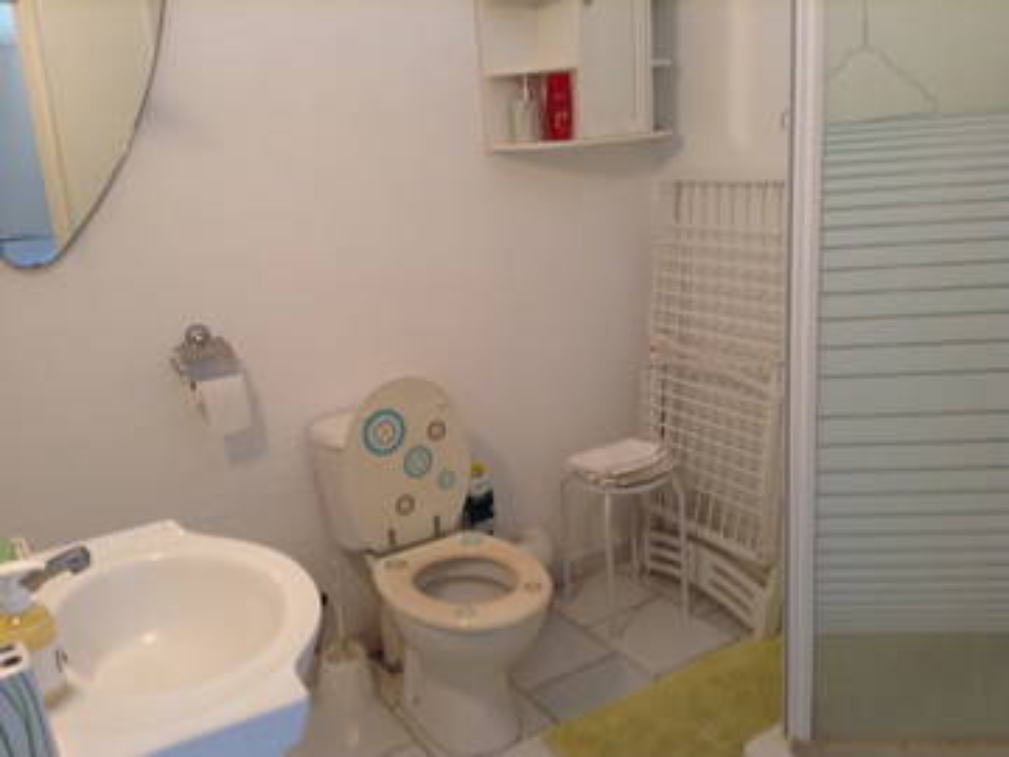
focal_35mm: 33
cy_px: 378
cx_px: 504
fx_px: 962
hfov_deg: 55.4
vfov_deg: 42.9
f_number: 2.4
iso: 80
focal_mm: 3.3
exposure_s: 1/24
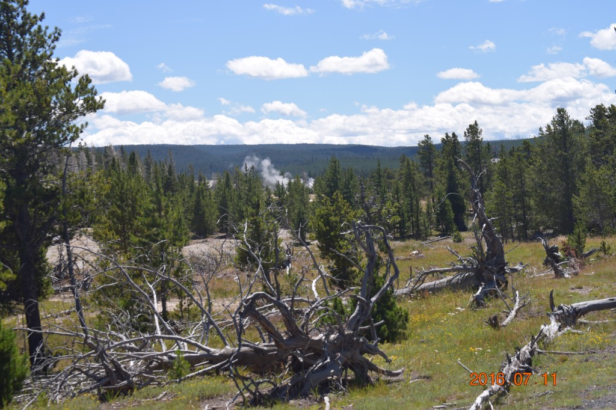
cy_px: 205
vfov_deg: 16.5
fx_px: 1411
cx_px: 308
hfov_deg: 24.6
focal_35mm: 82
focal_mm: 55
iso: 100
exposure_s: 1/200
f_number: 9
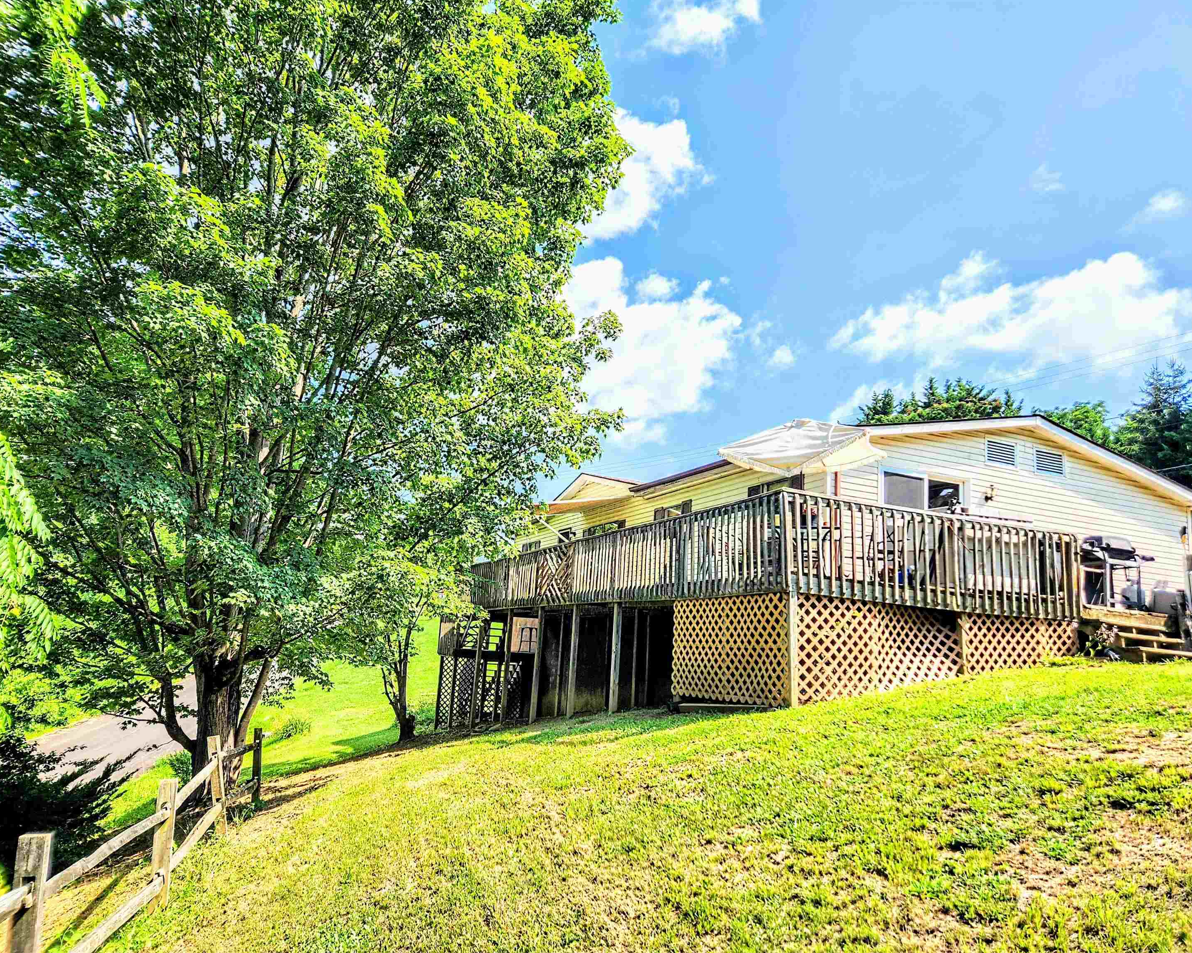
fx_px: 847
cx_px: 594
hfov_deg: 70.3
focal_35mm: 24
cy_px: 476
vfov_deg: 58.8
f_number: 1.8
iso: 20
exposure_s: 1/1173
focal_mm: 5.4
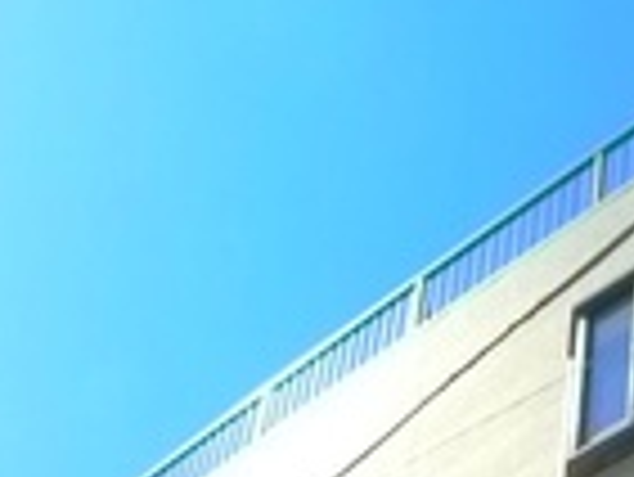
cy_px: 952
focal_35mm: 119
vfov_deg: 11.3
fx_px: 2181
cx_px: 679
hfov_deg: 16.1
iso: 400
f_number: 4
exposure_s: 1/1000
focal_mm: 5.1
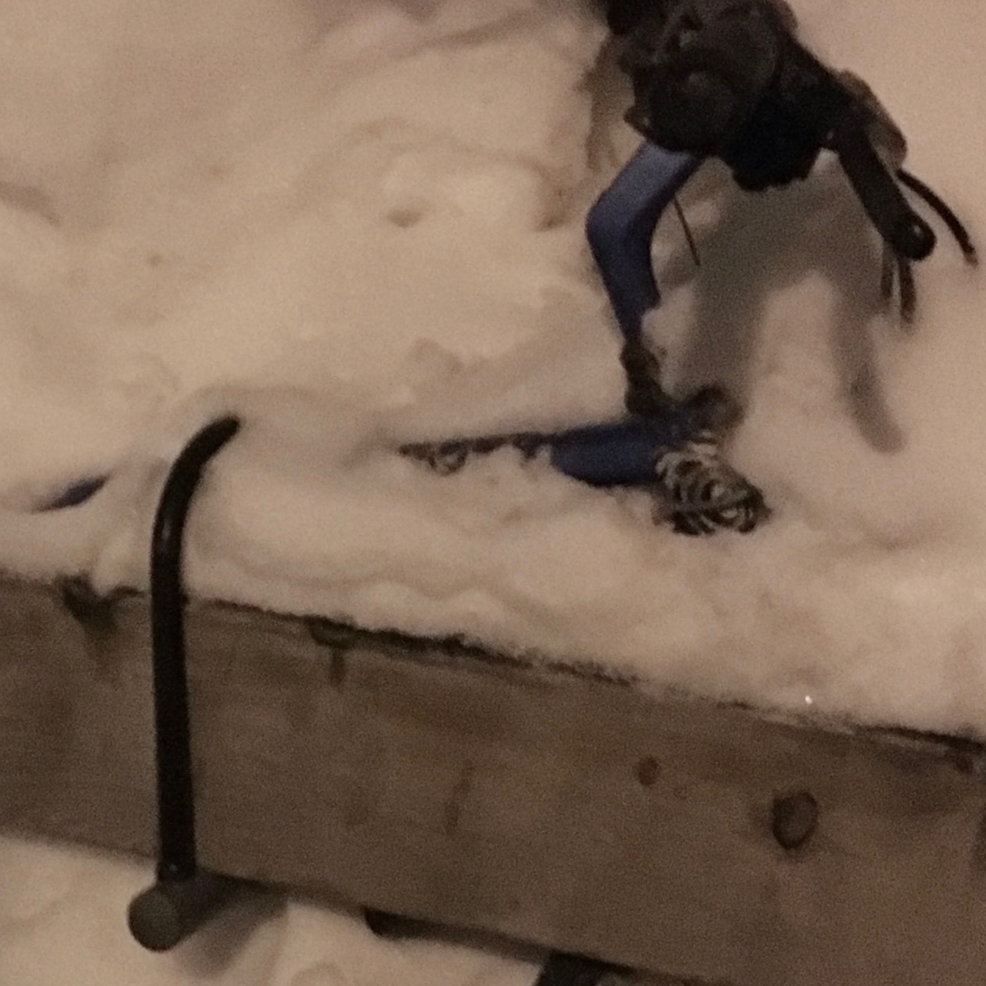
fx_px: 2643
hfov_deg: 20.9
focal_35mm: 82
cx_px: 212
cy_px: 761
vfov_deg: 20.9
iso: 1250
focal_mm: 4.15
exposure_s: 1/15
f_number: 2.2
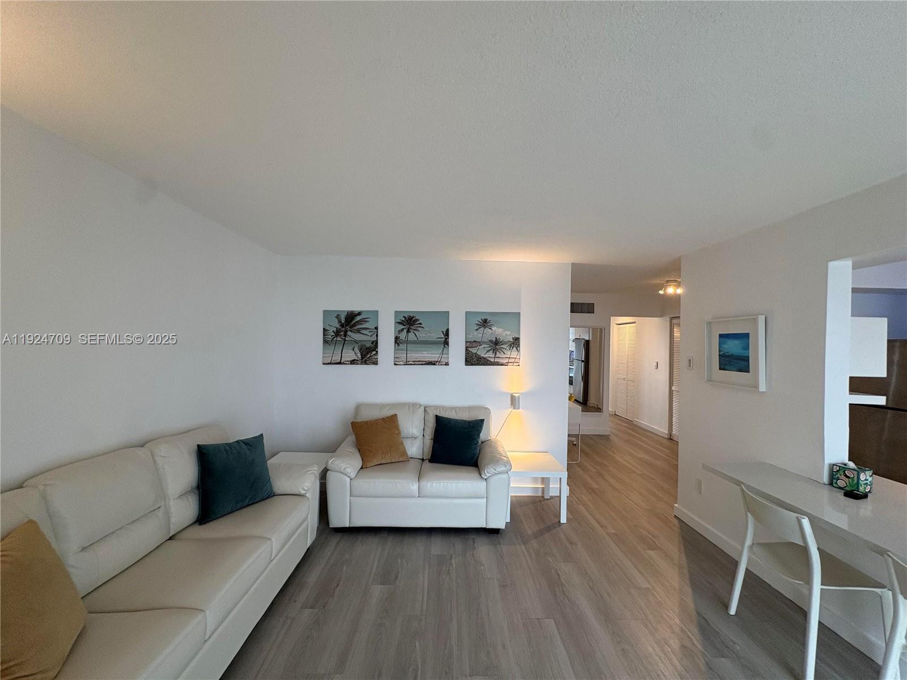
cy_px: 340
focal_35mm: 14
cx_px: 454
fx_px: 367
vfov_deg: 85.7
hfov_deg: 102.1
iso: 125
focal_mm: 2.22
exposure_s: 1/120
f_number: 2.2
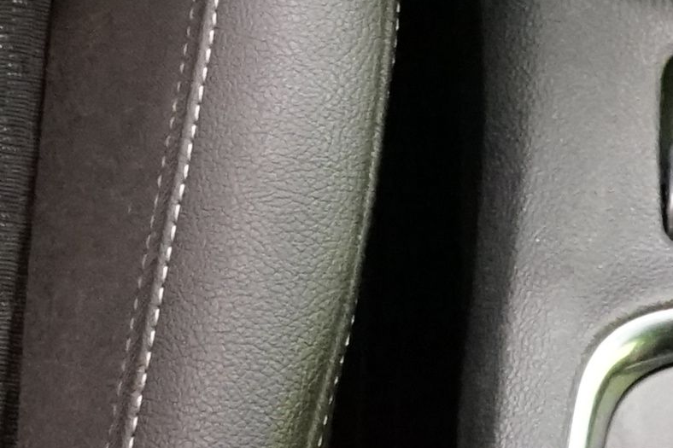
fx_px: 4411
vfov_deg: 5.3
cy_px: -1179
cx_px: 717
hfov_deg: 8.7
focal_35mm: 236
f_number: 5
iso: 4000
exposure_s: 1/20
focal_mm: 31
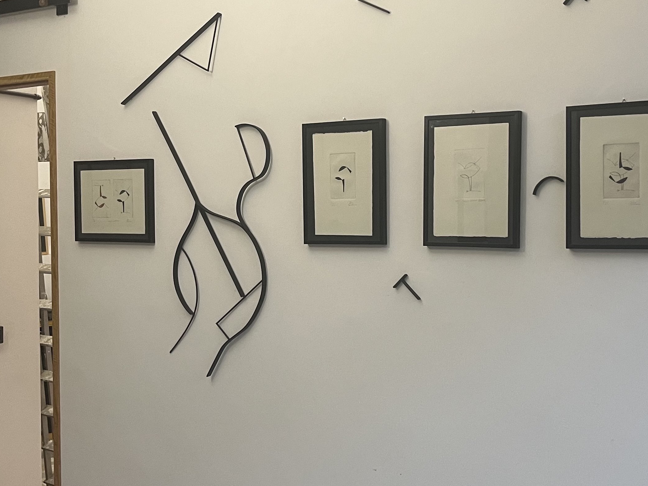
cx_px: 377
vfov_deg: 29.1
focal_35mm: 50
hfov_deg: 38.1
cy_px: 239
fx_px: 936
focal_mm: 5.1
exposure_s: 1/50
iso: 125
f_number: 1.6
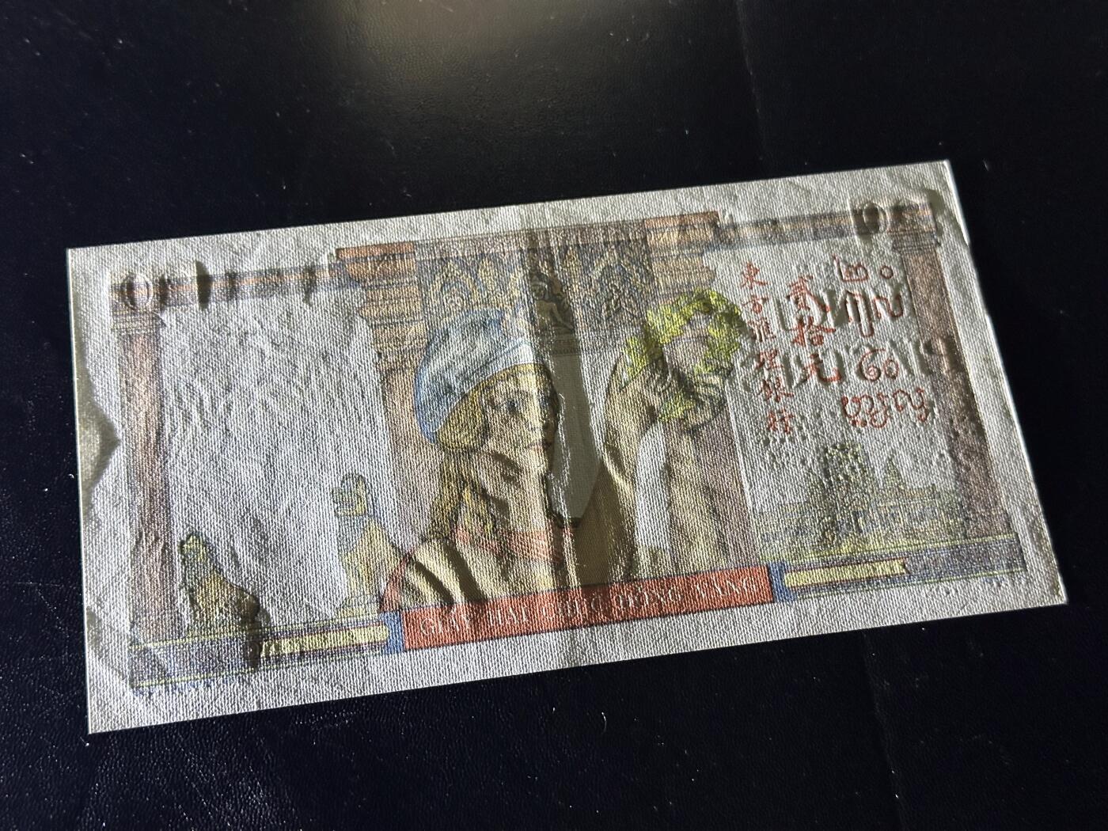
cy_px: 416
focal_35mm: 48
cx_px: 554
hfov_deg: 39.7
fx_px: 1536
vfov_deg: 30.3
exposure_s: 1/39
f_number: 1.78
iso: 400
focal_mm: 6.86
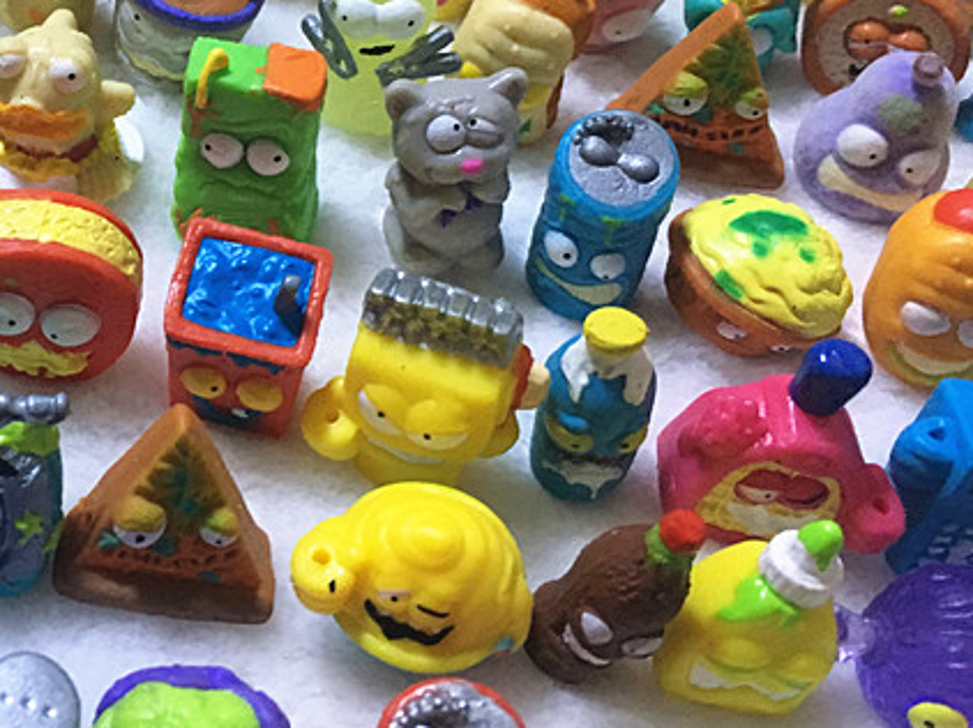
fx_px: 1545
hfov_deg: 33.1
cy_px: 196
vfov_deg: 26.2
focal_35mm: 55
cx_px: 92
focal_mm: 4.15
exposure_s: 1/17
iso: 200
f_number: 2.2
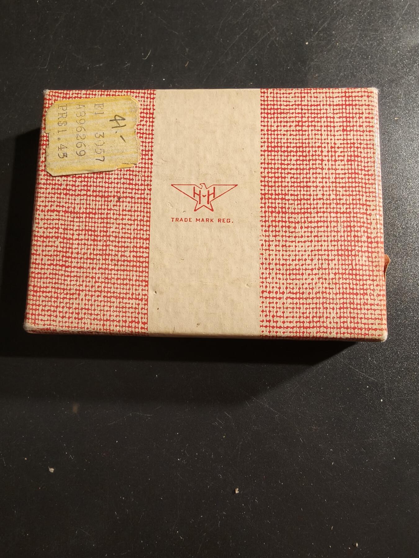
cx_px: 210
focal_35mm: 23
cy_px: 279
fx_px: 371
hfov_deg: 58.9
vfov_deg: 73.9
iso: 250
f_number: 2
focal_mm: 2.32
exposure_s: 1/91.2
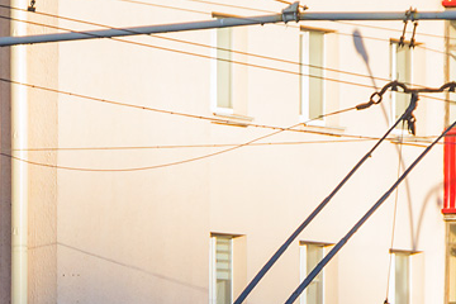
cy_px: 411
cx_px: 86
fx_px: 6789
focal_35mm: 536
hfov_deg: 3.8
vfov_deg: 2.6
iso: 400
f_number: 5.6
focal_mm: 92
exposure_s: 1/640
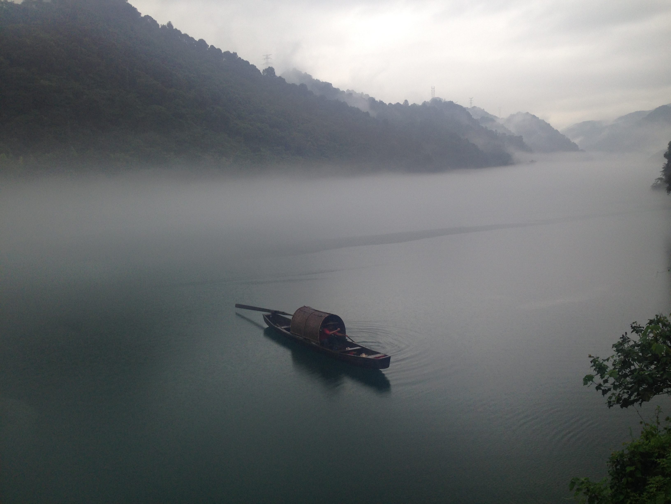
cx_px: 336
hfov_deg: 55.4
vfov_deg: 42.9
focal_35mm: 33
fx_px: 640
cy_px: 252
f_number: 2.4
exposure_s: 1/200
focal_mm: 4.12
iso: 50
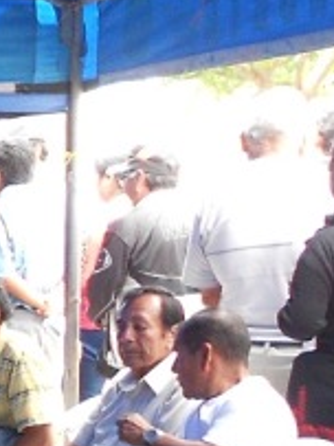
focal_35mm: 131
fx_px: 1687
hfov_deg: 10.0
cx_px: -448
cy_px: 299
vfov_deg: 15.0
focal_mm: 4.6
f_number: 3.2
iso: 125
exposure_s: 1/30
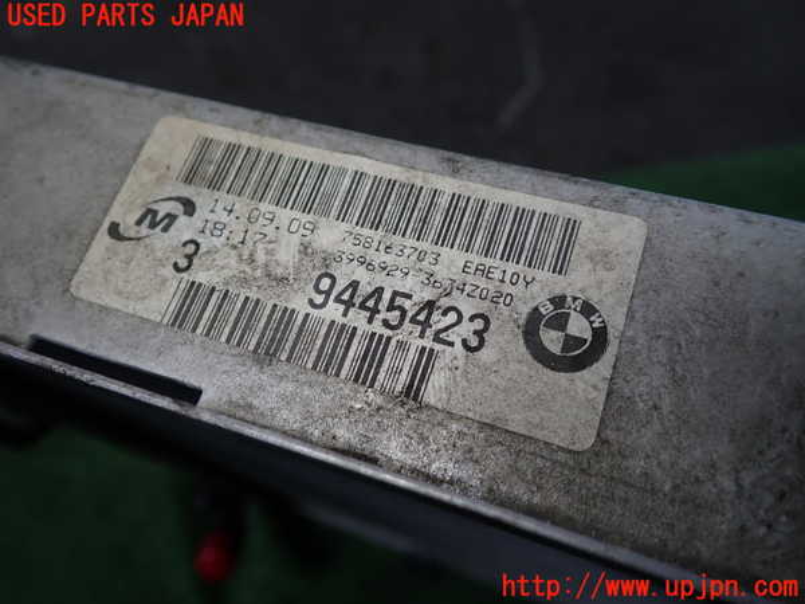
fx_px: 698
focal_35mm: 30
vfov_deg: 46.8
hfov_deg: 60.0
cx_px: 402
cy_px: 302
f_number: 2.3
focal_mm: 5.4
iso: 100
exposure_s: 1/100
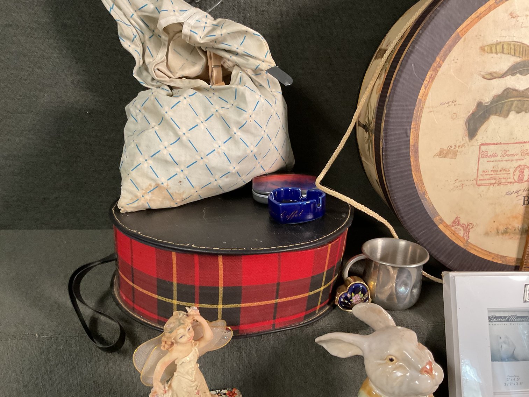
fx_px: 443
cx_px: 264
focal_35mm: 29
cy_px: 198
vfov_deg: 48.2
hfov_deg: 61.7
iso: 250
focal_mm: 3
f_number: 1.8
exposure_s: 1/60
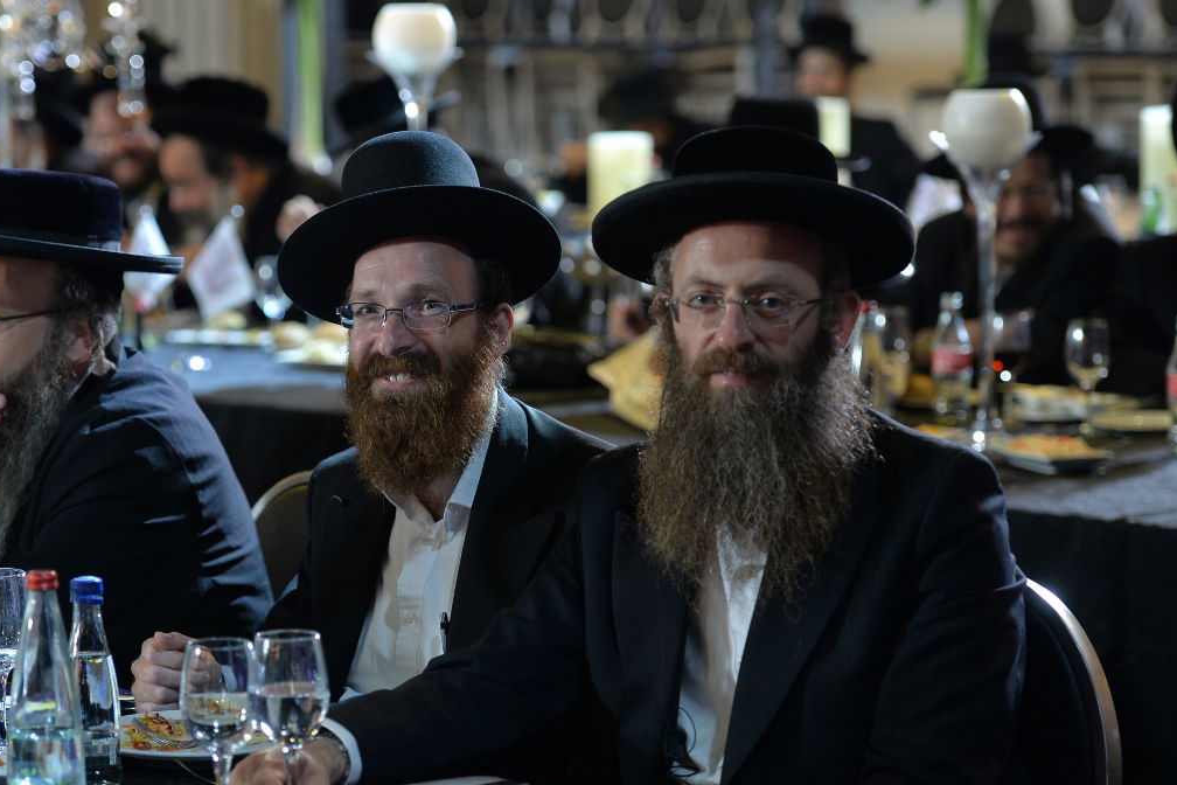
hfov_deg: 16.1
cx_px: 452
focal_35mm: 127
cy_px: 442
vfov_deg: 10.8
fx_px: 4152
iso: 1000
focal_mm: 100
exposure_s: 1/160
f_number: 3.5
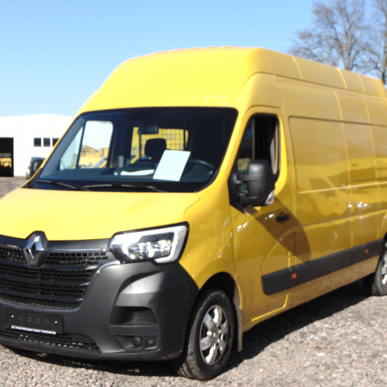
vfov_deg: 27.3
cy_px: 206
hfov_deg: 27.3
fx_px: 797
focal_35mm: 63
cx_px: 211
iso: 80
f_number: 9
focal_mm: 9
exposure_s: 1/200
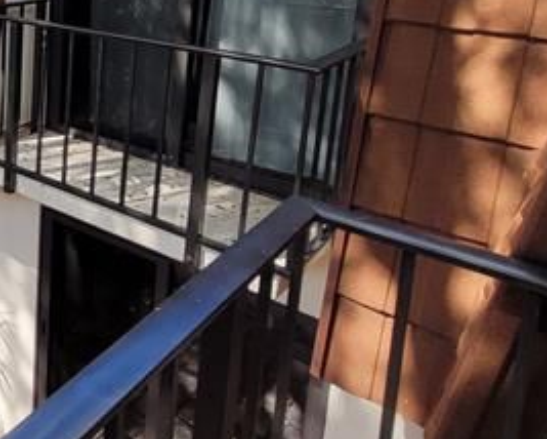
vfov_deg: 36.3
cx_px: -100
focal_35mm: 38
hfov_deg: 37.2
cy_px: 29
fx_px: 616
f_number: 2.2
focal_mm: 1.74
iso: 40
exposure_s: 1/489
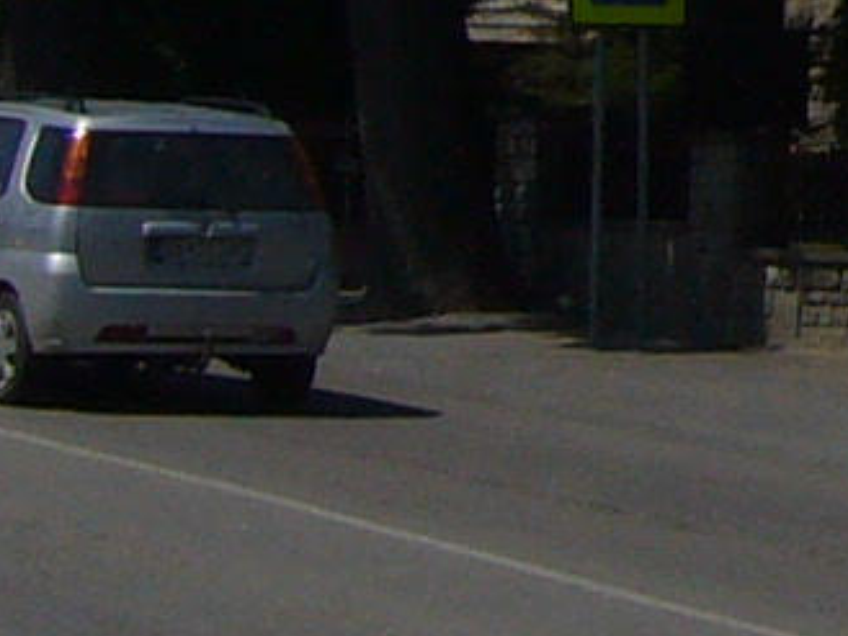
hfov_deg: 6.8
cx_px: 2201
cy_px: -559
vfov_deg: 5.4
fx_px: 6666
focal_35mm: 272
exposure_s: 1/1000
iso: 80
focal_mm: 5.8
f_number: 5.6
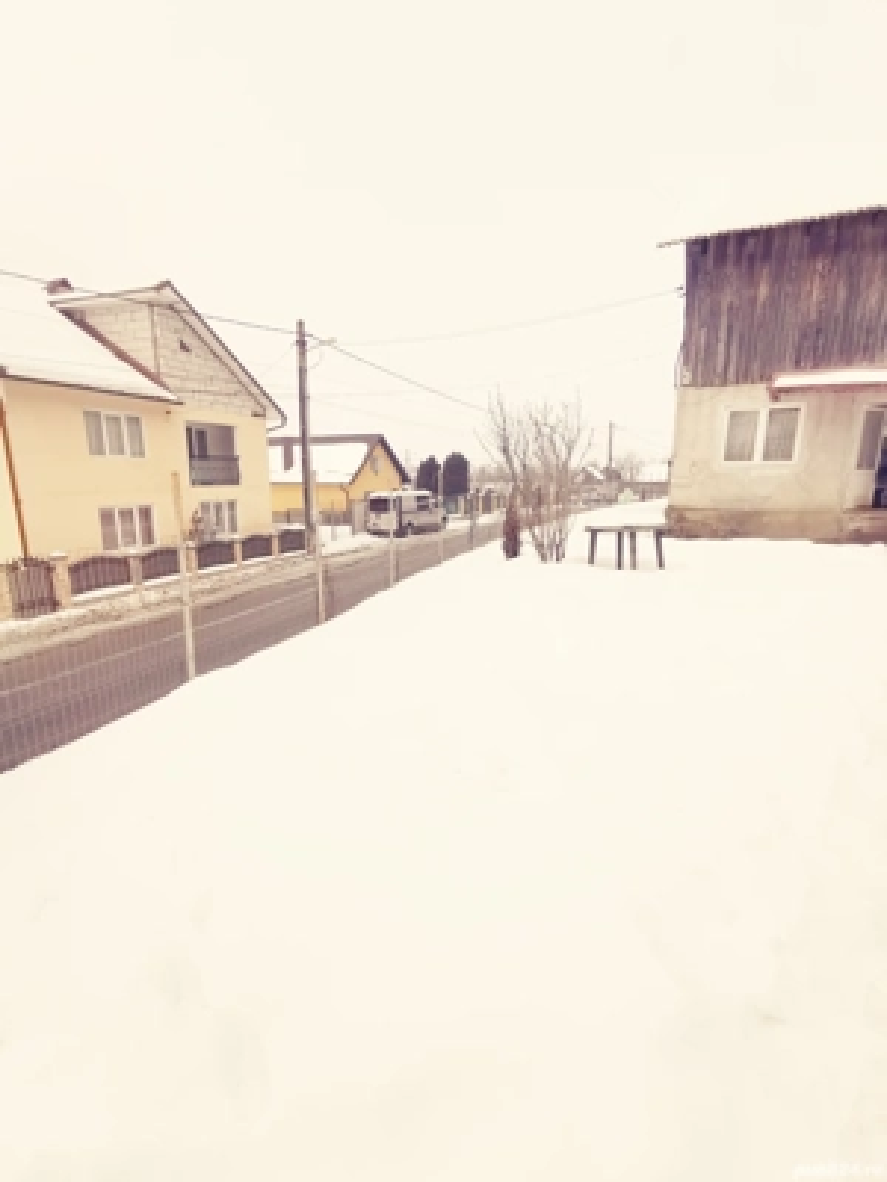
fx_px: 547
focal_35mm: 16
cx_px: 444
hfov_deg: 78.1
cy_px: 591
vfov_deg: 94.5
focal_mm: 2.35
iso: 50
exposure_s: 1/1299
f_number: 2.2
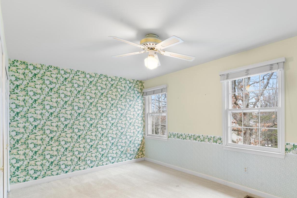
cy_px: 113
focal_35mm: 20
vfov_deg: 61.7
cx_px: 173
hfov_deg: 83.3
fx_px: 165
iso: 800
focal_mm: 17
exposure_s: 1/10
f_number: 9
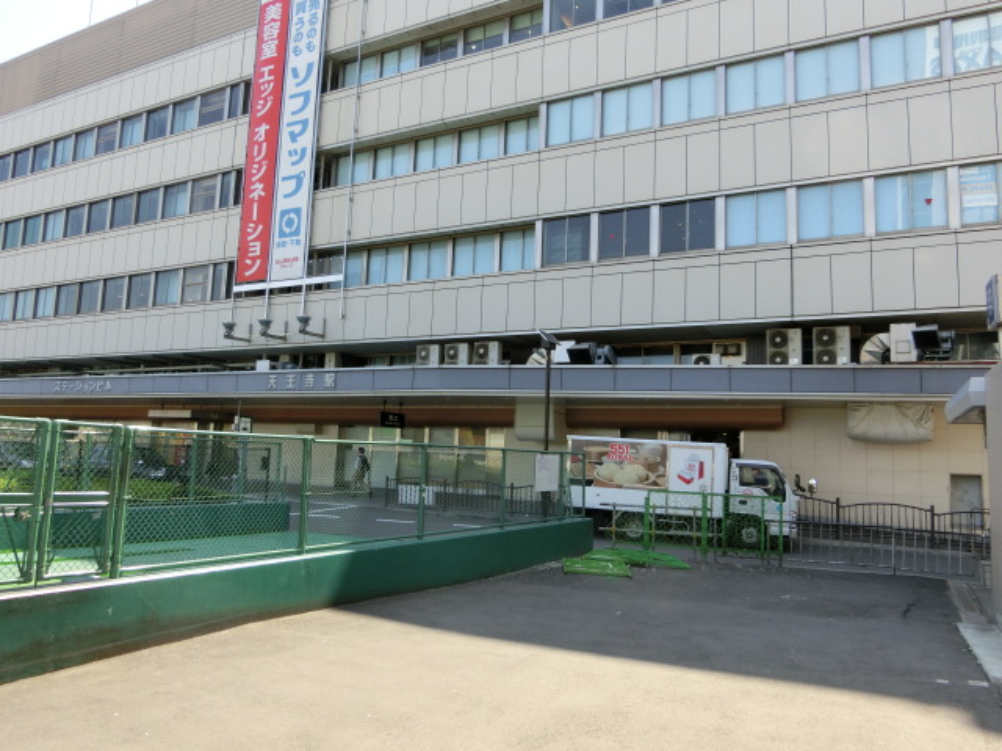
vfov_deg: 54.9
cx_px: 501
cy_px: 376
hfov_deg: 69.4
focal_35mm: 25
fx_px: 724
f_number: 3.5
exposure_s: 1/320
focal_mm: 4.5
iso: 80
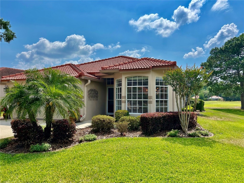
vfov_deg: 53.1
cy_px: 92
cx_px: 122
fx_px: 183
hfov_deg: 67.3
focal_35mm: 26
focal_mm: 5.7
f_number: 1.5
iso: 50
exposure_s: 1/7463
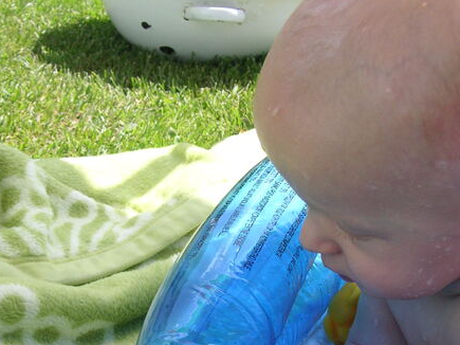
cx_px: 223
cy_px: 267
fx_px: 903
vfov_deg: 21.4
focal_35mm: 68
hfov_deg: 28.6
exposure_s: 1/750
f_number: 2.8
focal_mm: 6.1
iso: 50
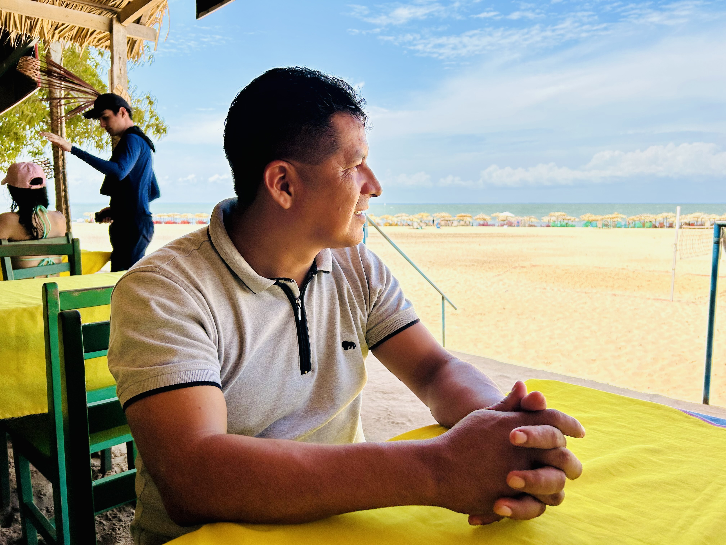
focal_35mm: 26
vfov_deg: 53.1
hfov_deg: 67.3
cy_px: 272
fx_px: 545
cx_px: 363
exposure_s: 1/4115
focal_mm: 5.7
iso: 50
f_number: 1.5
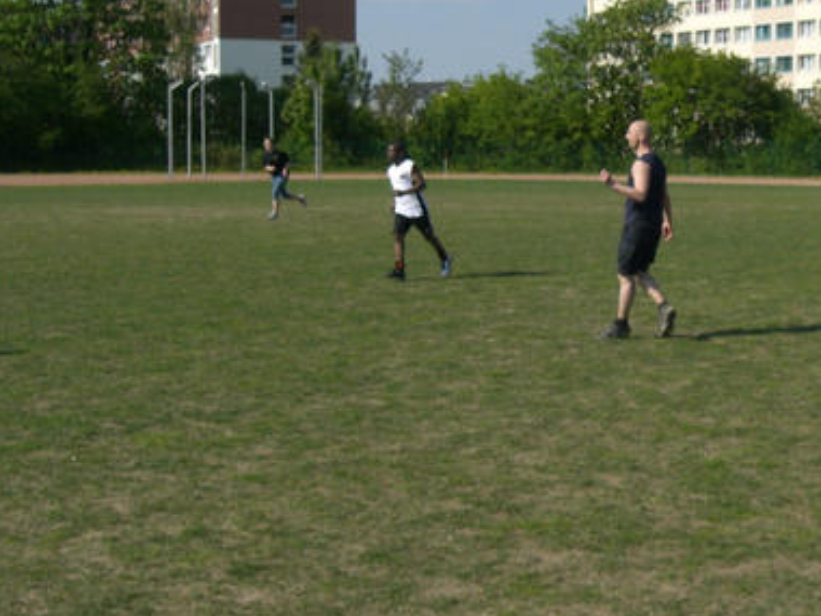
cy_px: 238
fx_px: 1518
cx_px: 635
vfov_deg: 22.9
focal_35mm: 64
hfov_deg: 29.7
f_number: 4.4
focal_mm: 6.3
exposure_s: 1/800
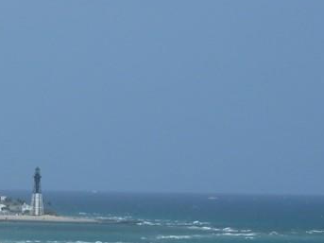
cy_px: 204
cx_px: 132
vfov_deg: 3.8
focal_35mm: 391
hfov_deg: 5.1
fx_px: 3658
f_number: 5.6
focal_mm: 23.4
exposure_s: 1/640
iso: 100
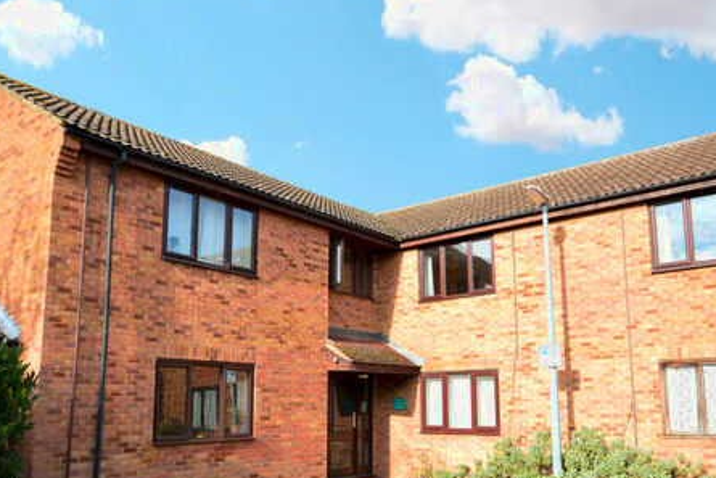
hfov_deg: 57.1
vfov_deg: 39.6
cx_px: 391
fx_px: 657
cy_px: 311
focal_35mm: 33
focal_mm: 14
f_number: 7.1
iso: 100
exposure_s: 1/125
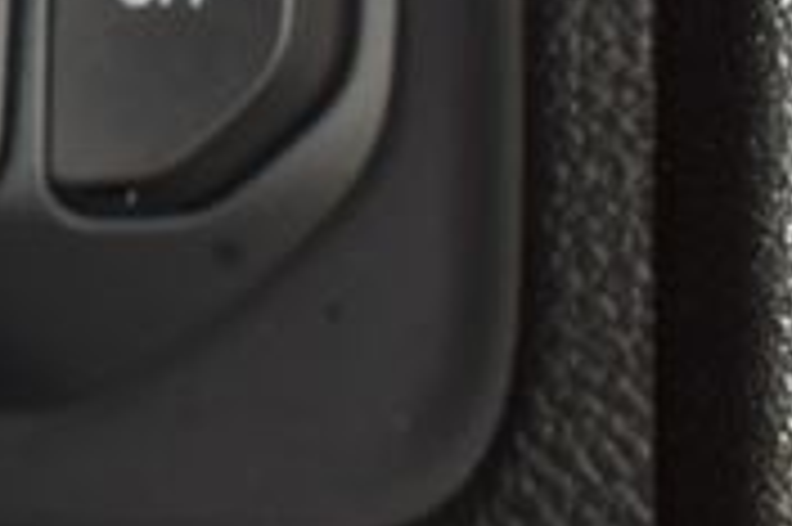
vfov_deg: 3.6
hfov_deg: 5.3
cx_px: 1400
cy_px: 636
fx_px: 8396
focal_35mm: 382
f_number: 8
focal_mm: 70
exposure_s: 1/125
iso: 100
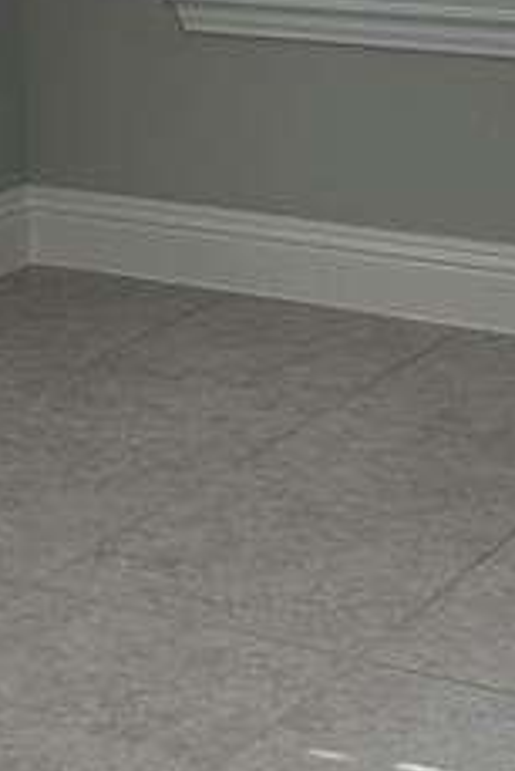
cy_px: -185
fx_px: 2592
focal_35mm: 121
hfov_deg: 11.3
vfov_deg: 16.2
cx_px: 94
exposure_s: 1/190
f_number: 1.6
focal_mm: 5.1
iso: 32
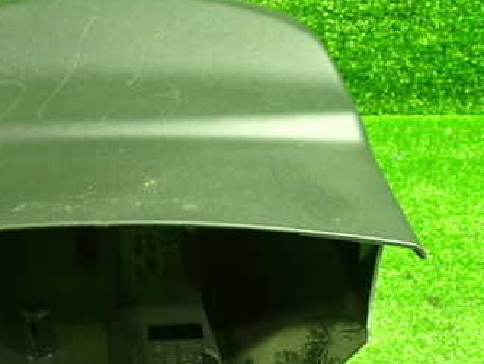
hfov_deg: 35.0
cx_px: 137
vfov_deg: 26.9
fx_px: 755
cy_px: 242
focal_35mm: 54
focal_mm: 5.4
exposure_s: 1/25
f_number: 2.3
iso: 800
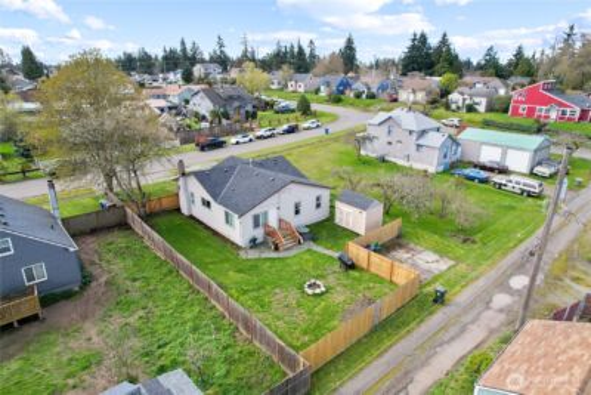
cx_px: 296
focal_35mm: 22
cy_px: 198
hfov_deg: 78.6
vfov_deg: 57.3
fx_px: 361
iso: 130
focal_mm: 8.38
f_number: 2.8
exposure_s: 1/730
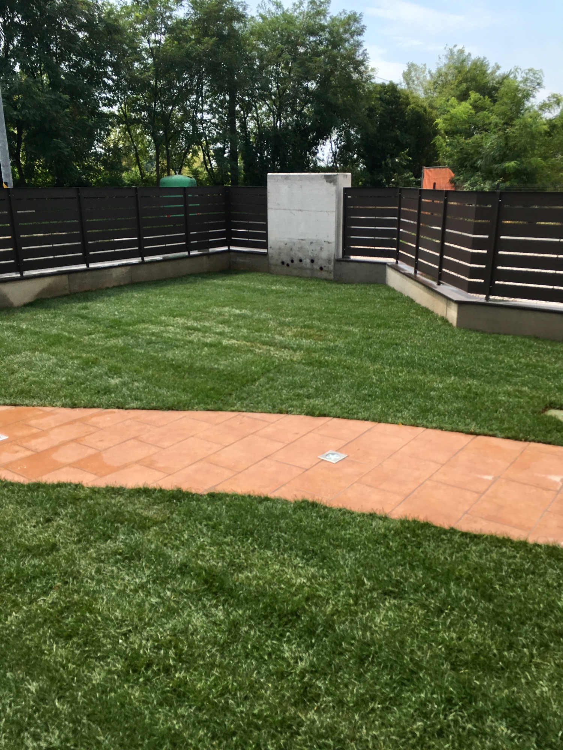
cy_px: 375
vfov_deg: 61.7
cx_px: 282
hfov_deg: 48.2
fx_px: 629
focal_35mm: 29
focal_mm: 4.15
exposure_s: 1/1282
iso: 25
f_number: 2.2
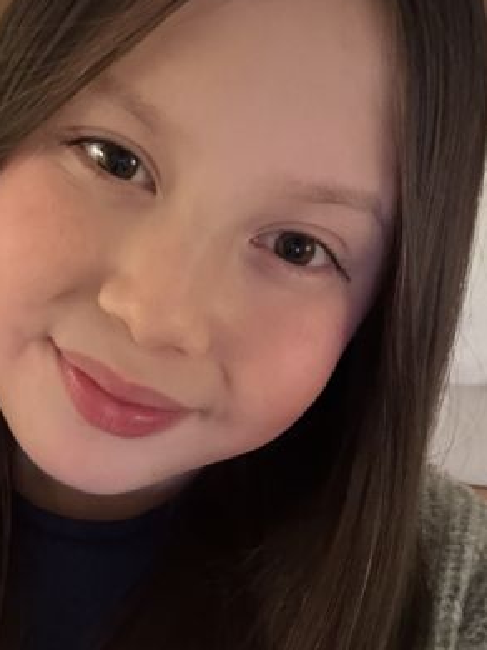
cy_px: 326
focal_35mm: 46
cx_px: 155
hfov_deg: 31.2
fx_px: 863
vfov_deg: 41.3
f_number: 1.9
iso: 640
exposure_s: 1/17
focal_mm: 2.69
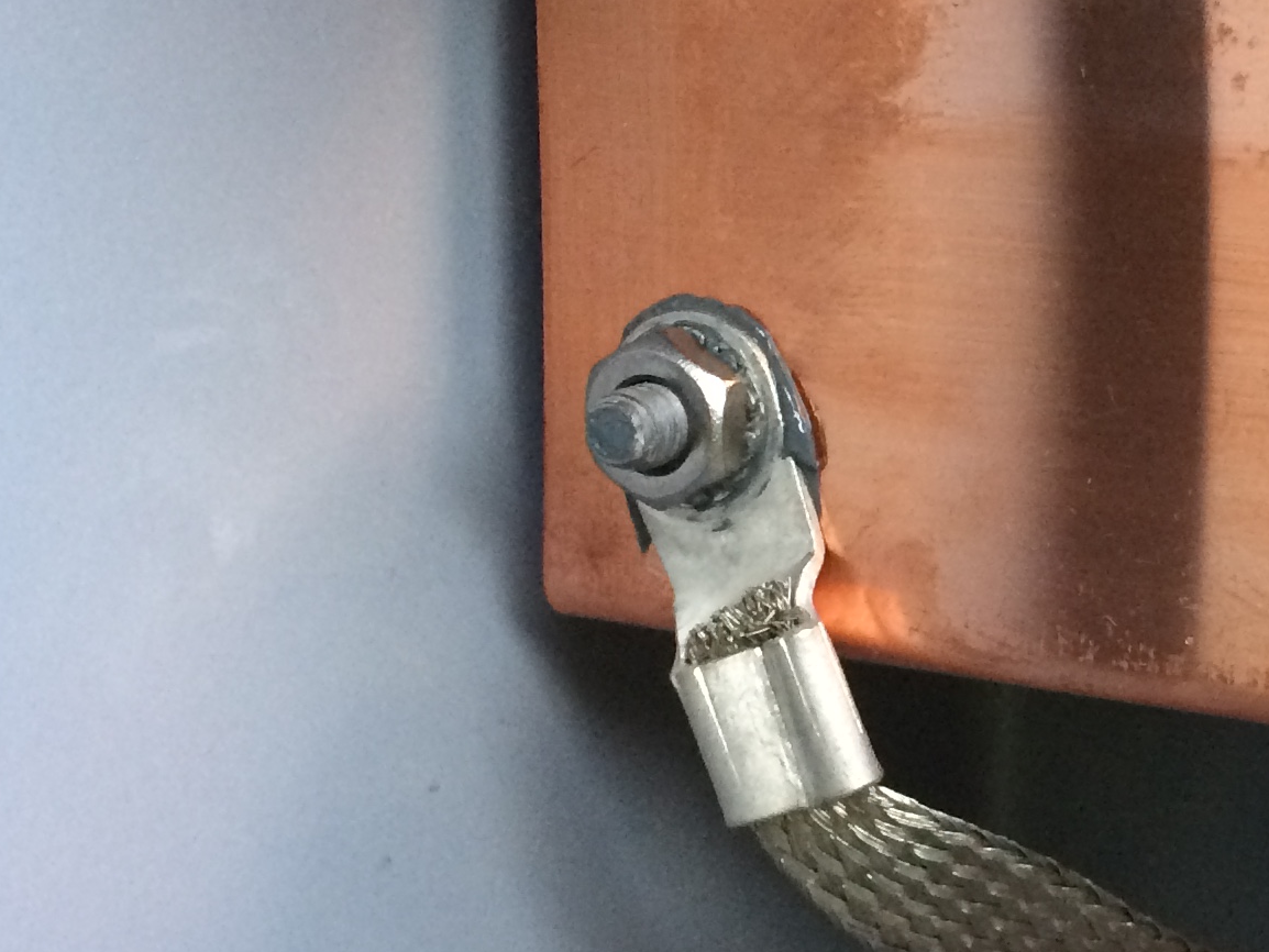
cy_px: 605
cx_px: 1081
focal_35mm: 82
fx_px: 3007
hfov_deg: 23.4
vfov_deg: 18.0
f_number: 2.2
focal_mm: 4.15
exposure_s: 1/30
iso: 160
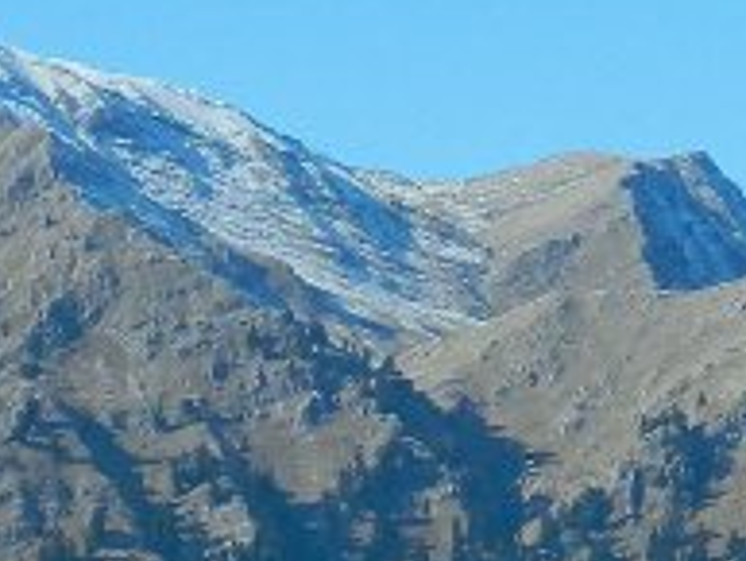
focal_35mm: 270
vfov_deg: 5.5
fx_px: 5822
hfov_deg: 7.2
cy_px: 377
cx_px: 1015
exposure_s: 1/800
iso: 80
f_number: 3.5
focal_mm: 7.3
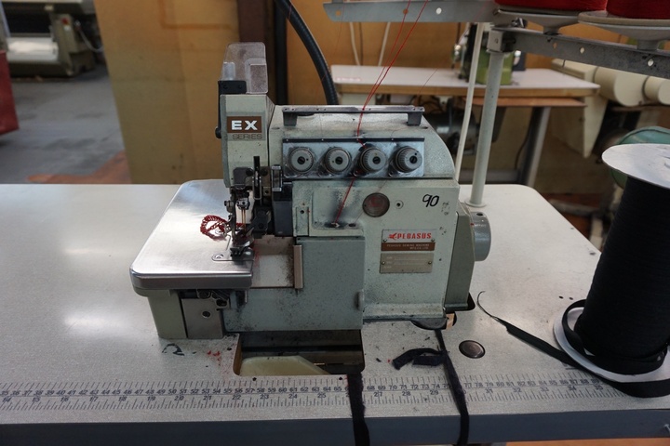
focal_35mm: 24
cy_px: 223
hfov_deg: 73.7
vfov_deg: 53.1
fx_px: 447
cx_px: 335
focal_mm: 16
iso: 800
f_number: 4
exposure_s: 1/160
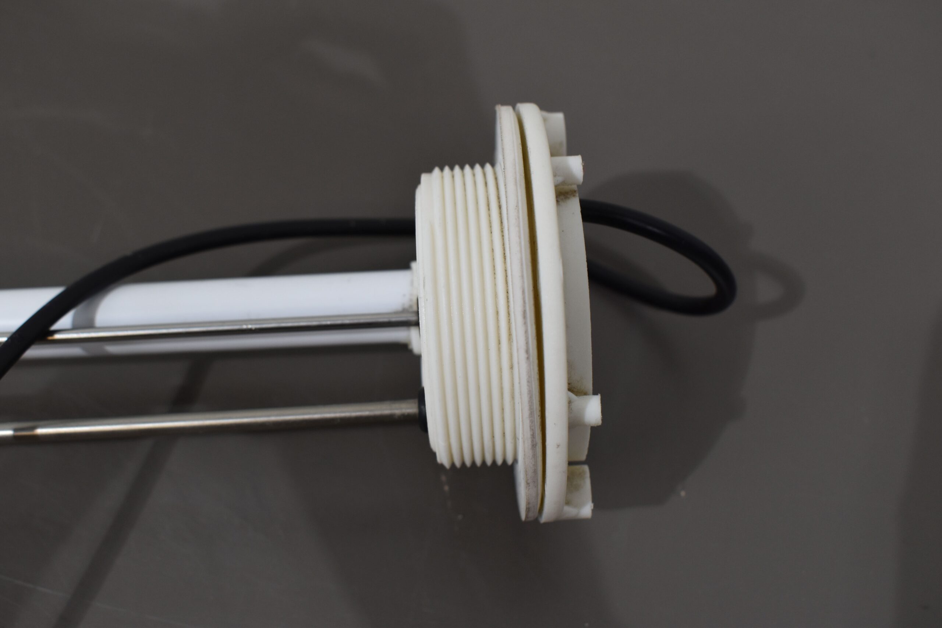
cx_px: 471
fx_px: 1138
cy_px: 314
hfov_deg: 45.0
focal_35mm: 44
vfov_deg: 30.9
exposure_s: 1/60
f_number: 7.1
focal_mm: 29
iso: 400
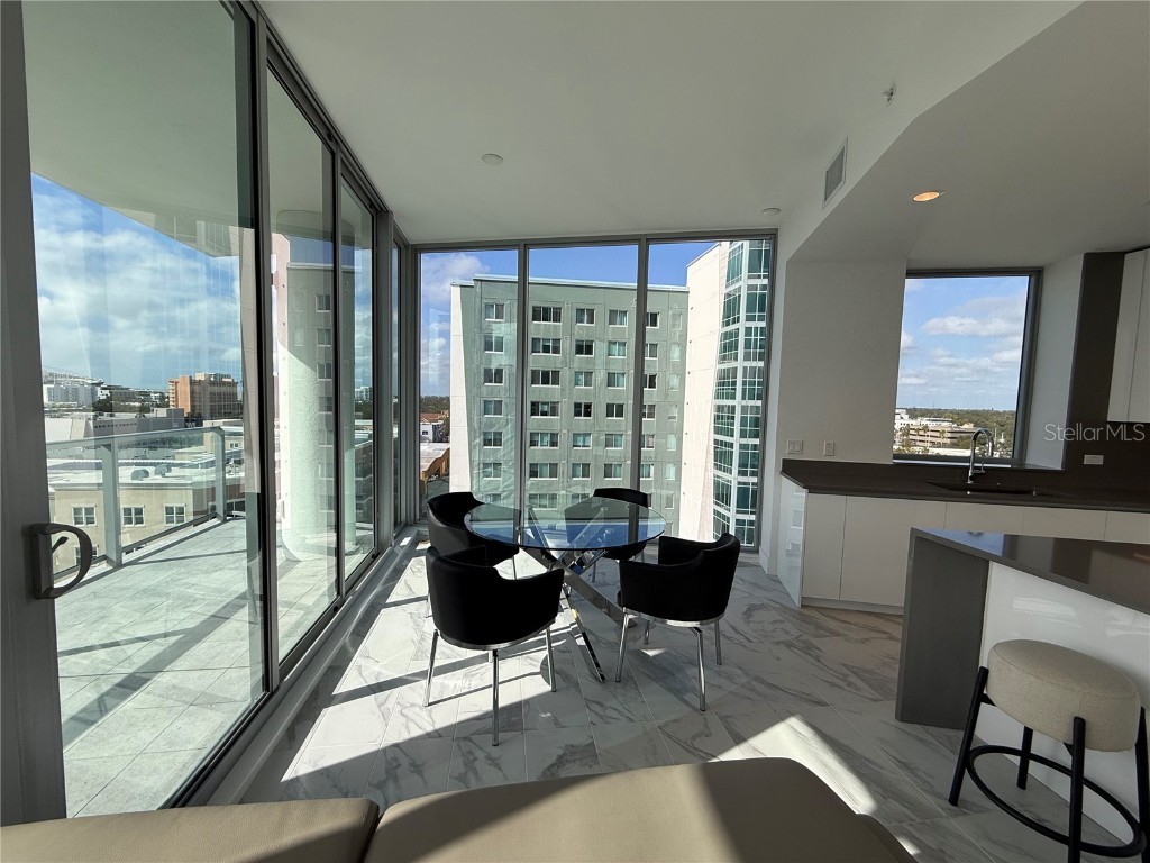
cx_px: 575
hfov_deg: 102.1
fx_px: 465
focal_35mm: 14
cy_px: 432
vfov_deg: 85.7
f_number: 2.2
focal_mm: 2.22
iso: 50
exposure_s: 1/619
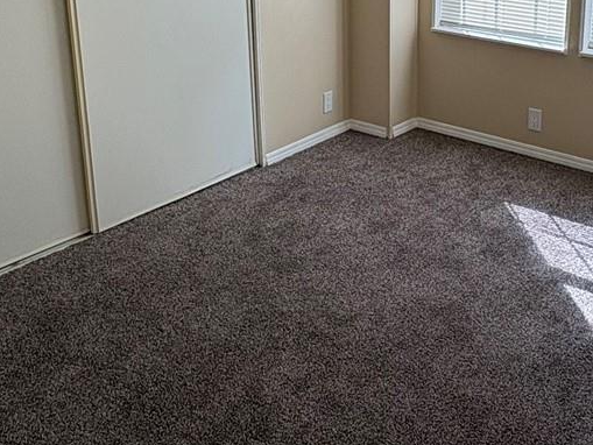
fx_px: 754
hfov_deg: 42.6
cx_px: 369
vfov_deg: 31.3
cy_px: 41
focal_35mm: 44
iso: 40
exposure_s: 1/266
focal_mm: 2.22
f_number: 2.2
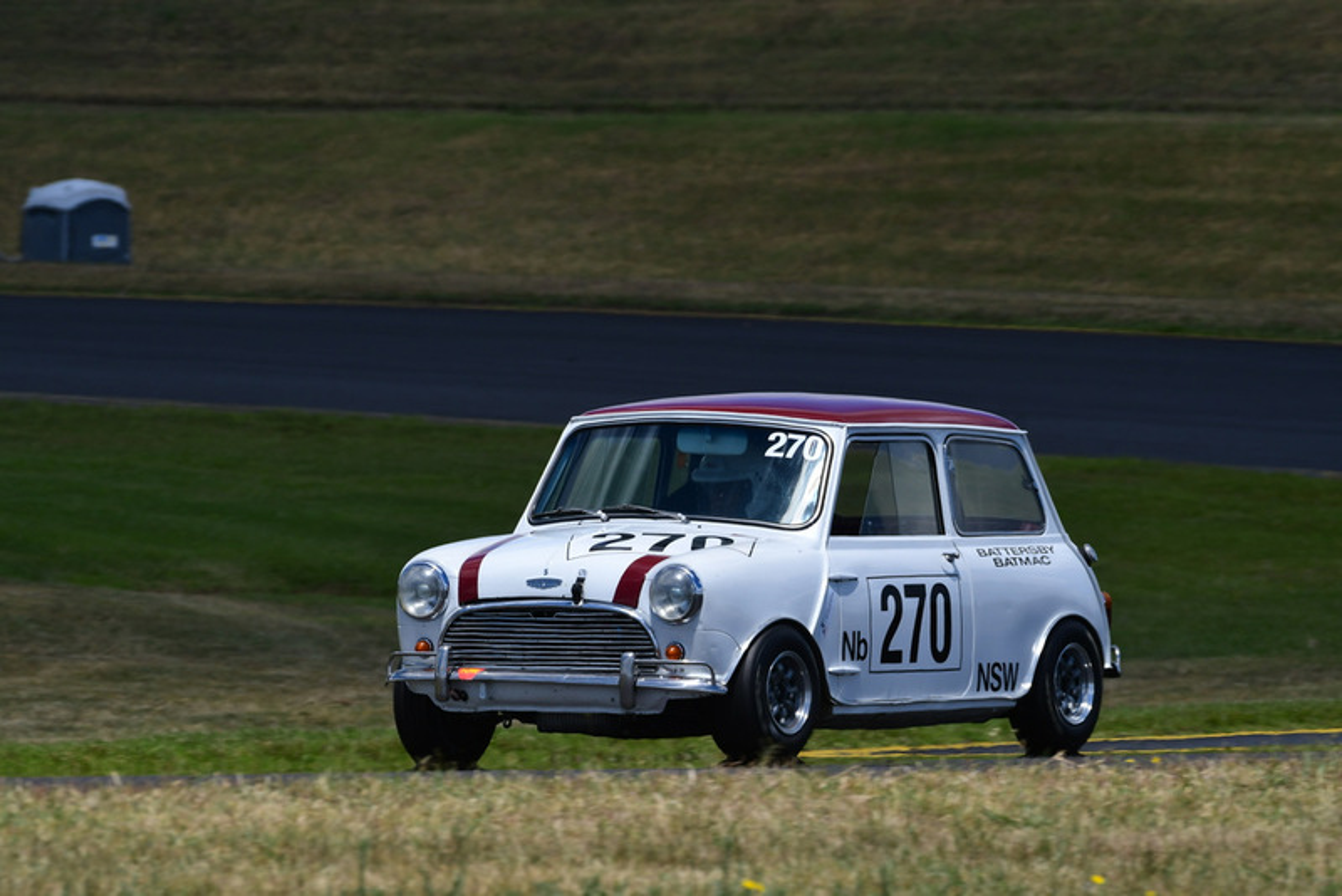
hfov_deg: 4.6
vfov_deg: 3.1
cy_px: 448
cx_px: 671
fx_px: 16780
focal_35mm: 450
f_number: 10
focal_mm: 300
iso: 200
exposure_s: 1/640
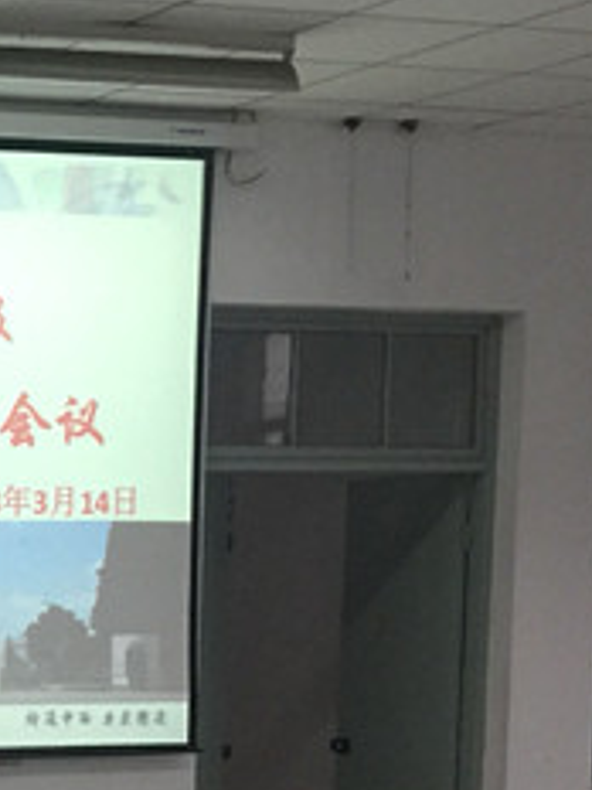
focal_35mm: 100
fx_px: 2280
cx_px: -640
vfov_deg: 18.9
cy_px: 844
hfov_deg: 12.7
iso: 64
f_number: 2.2
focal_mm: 4.15
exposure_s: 1/33
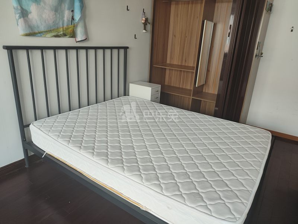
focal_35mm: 24
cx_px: 149
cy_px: 112
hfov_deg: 71.6
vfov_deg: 56.8
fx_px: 207
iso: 177
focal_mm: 5.26
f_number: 1.65
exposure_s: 1/100
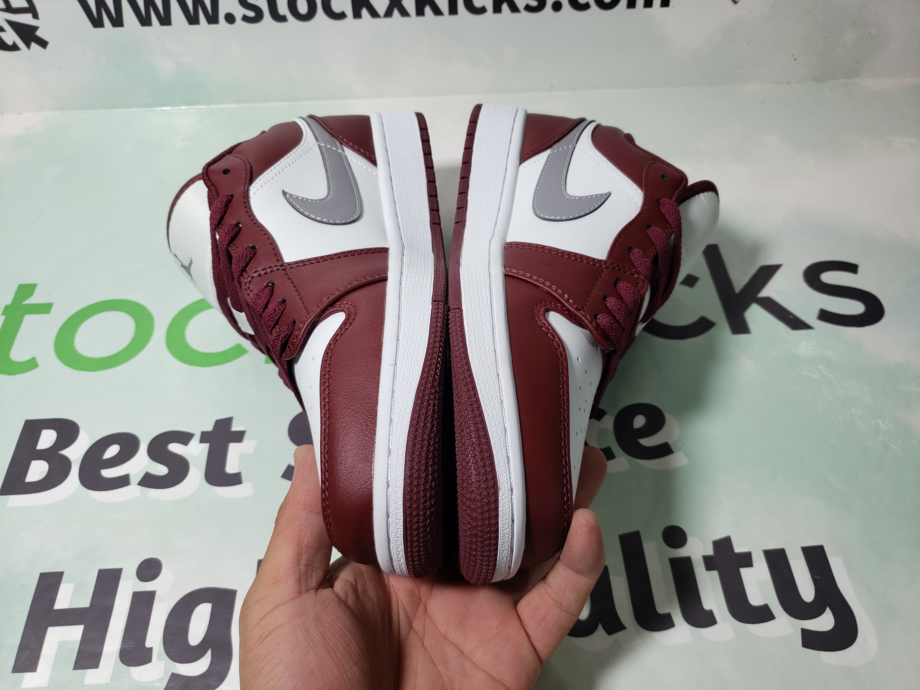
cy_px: 345
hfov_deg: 67.3
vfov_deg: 53.1
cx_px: 460
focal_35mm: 26
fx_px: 691
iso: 50
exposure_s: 1/391
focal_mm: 4.3
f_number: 1.5
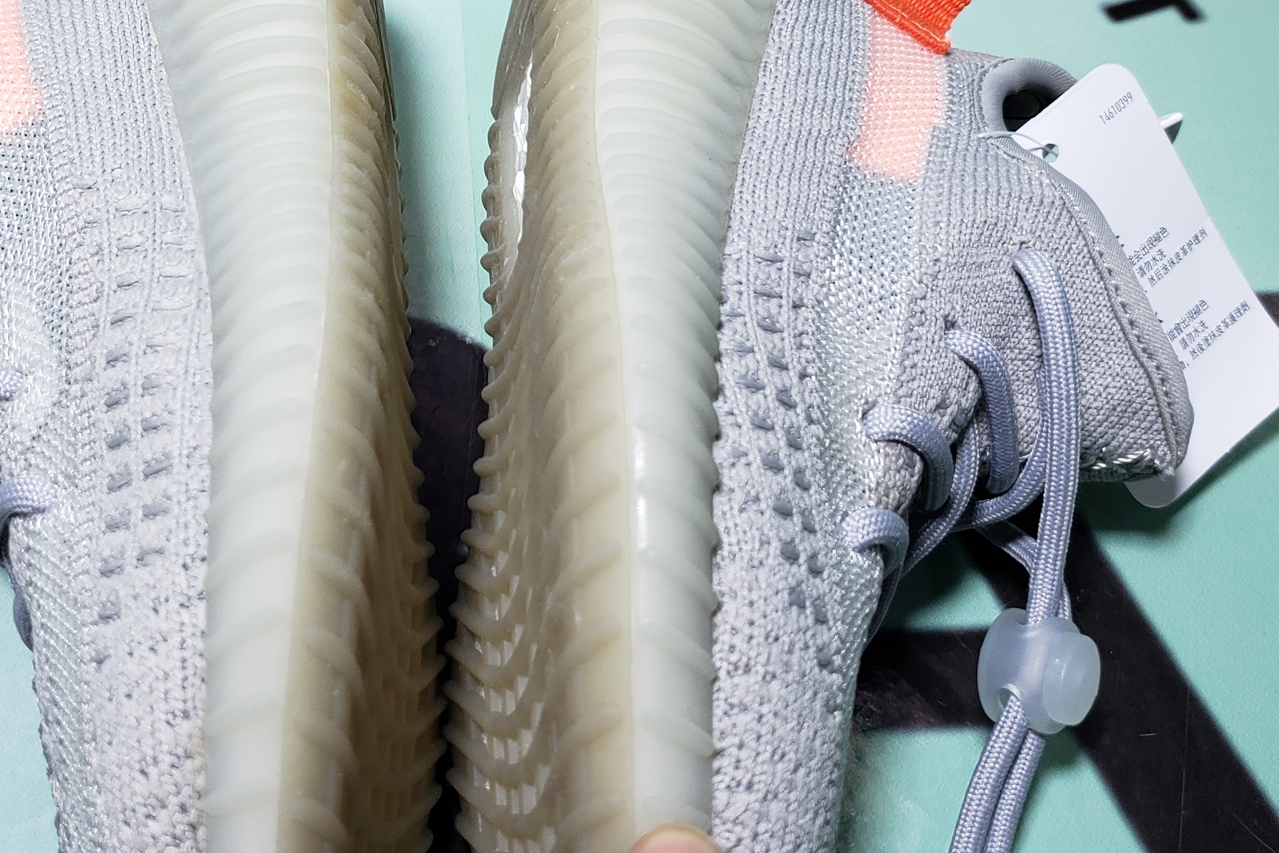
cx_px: 480
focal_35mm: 48
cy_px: 203
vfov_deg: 27.6
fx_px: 1705
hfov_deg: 40.8
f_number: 1.5
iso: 50
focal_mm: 4.3
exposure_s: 1/282
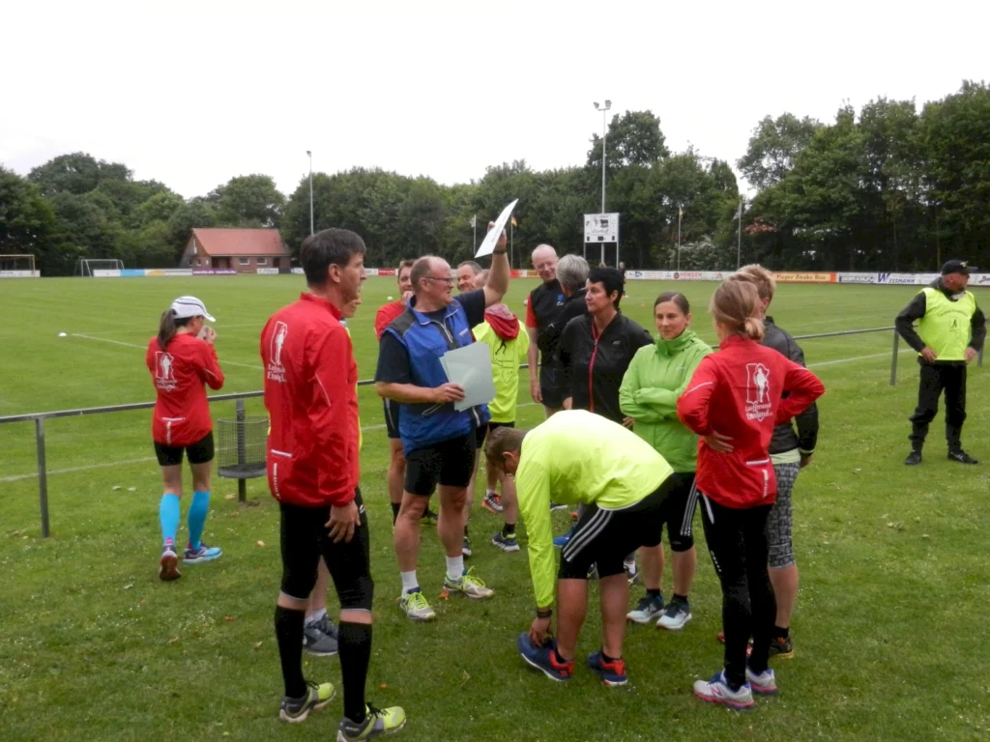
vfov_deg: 42.9
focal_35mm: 33
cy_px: 371
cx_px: 495
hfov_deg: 55.4
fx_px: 944
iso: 800
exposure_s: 1/800
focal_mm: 5.9
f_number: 3.8
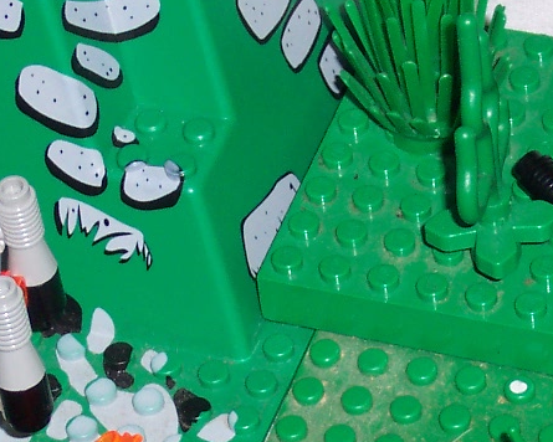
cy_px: 436
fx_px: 4910
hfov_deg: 6.4
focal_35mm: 300
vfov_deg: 5.1
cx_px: 413
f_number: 4.8
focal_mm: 17.6
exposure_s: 1/90
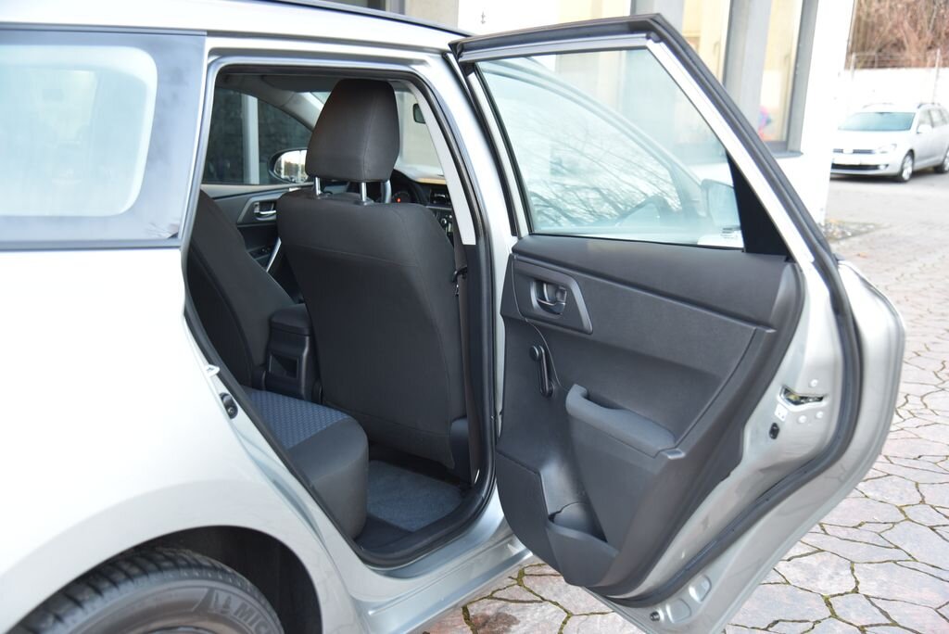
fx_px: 1002
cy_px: 317
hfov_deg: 50.7
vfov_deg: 35.1
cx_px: 474
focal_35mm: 38
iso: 500
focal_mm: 38
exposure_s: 1/13
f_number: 4
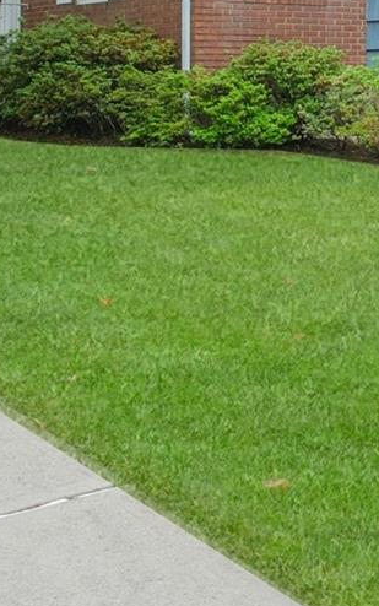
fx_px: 1255
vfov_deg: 26.1
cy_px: 37
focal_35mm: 76
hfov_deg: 15.6
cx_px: 596
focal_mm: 11.9
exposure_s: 1/60
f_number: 8
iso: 200
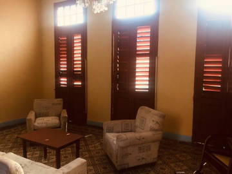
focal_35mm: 29
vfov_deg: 48.2
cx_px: 116
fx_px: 194
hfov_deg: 61.7
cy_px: 87
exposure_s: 1/60
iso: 40
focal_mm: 4.15
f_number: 2.2
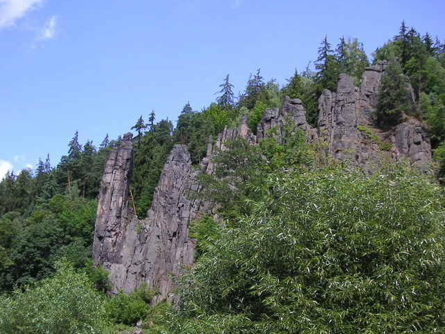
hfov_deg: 41.2
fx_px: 592
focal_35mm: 46
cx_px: 222
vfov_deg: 31.5
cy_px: 194
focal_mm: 6.1
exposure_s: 1/750
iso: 50
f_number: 2.8
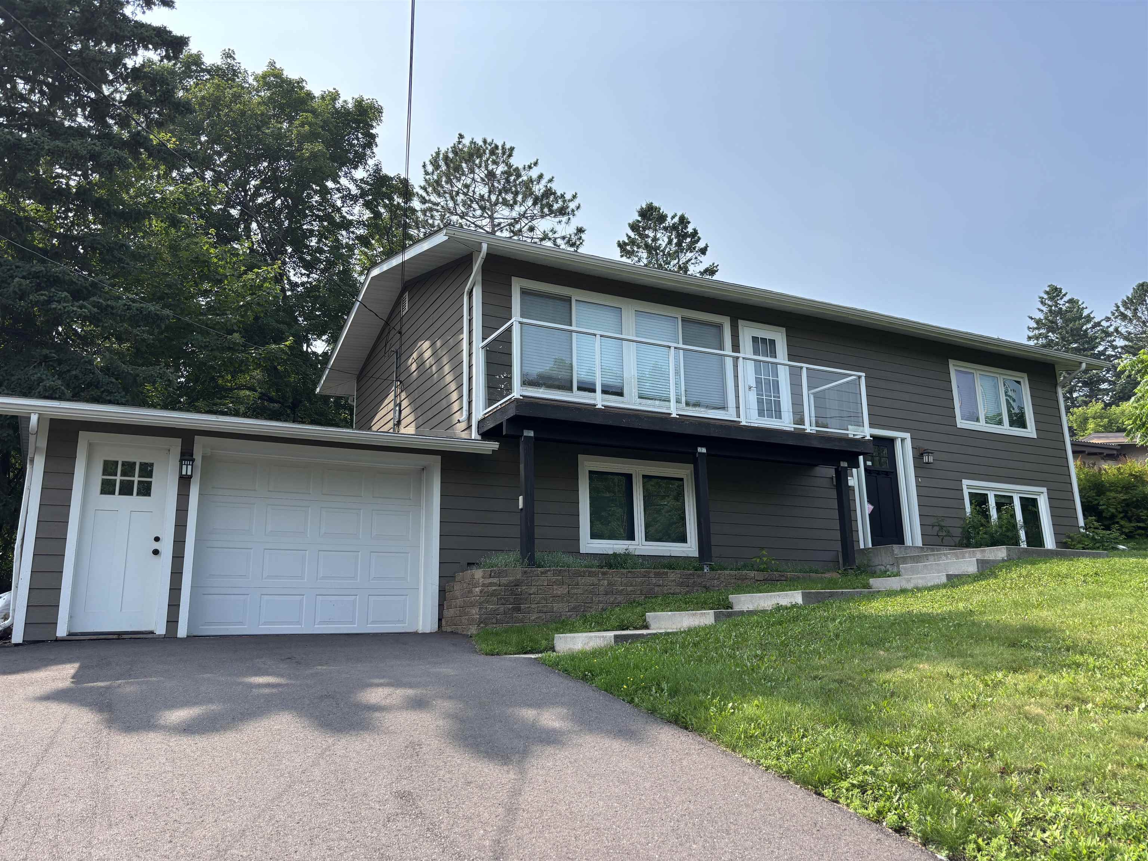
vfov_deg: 53.1
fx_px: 862
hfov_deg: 67.3
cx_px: 574
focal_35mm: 26
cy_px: 430
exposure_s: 1/2105
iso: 50
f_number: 1.6
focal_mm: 5.96
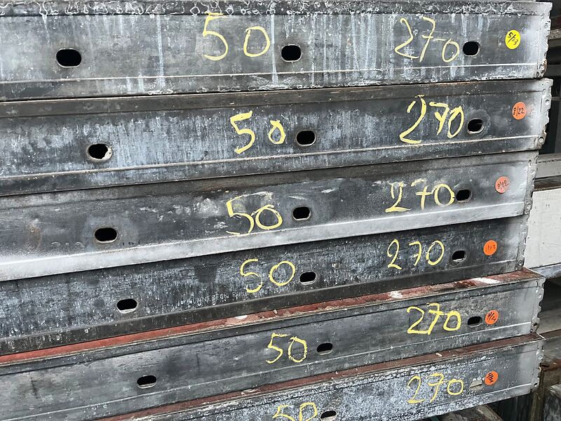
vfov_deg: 53.1
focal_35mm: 26
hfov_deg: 67.3
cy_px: 210
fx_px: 421
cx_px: 280
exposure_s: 1/60
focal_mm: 5.1
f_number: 1.6
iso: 250
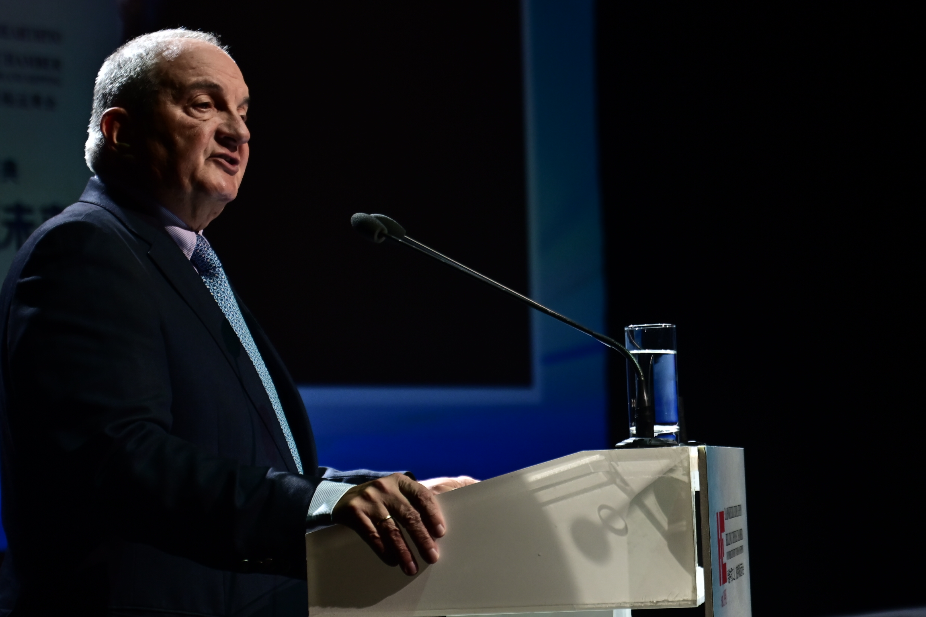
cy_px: 308
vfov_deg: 13.0
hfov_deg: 19.5
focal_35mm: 105
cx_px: 463
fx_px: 2701
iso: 800
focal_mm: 70
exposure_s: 1/160
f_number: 4
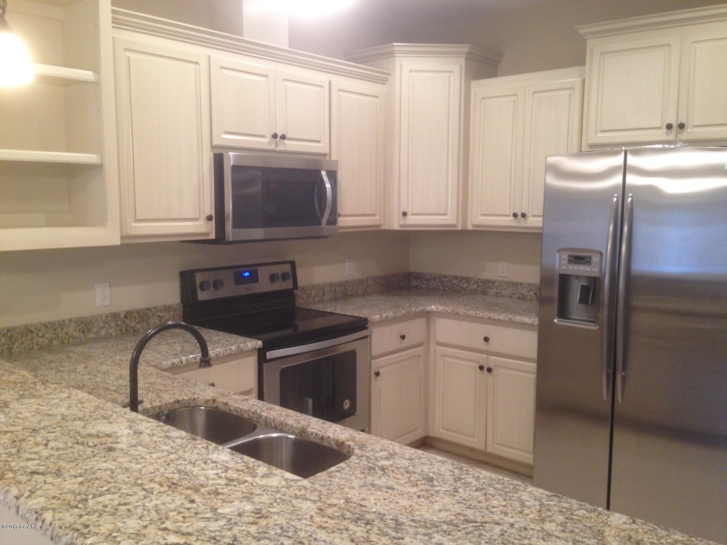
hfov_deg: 55.4
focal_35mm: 33
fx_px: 693
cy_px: 272
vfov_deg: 42.9
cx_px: 364
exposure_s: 1/20
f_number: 2.4
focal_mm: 4.12
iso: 100
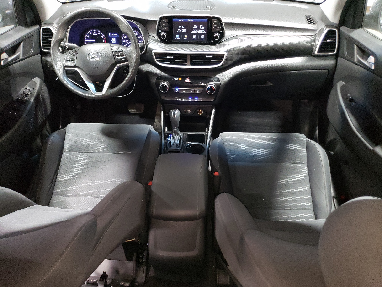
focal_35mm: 26
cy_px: 144
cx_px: 191
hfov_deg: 67.3
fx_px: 287
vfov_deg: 53.1
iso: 405
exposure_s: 1/24
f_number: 1.5
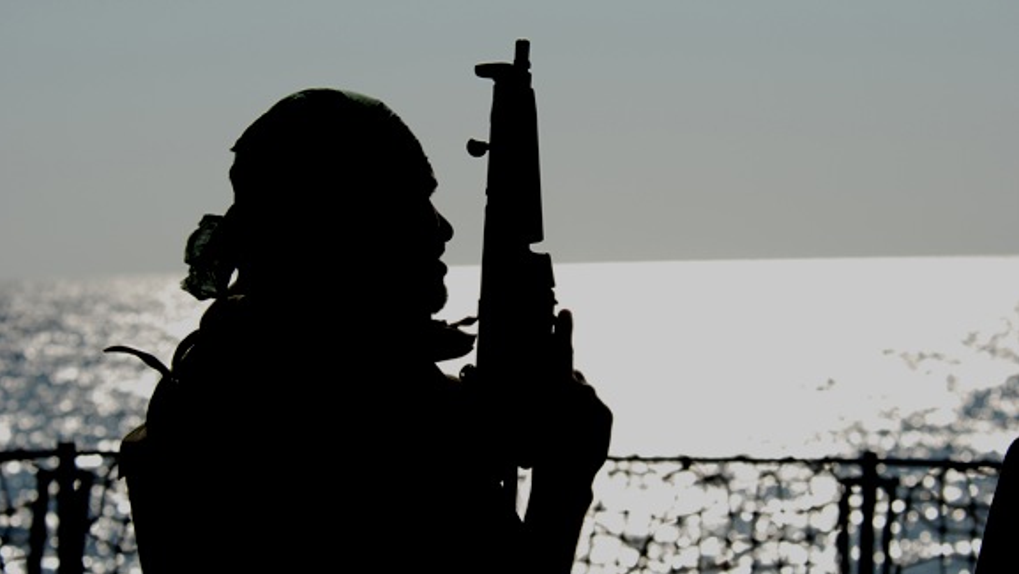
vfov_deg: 8.1
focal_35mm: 151
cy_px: 268
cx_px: 510
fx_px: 4069
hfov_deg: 14.3
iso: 100
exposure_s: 1/1000
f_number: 8
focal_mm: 95
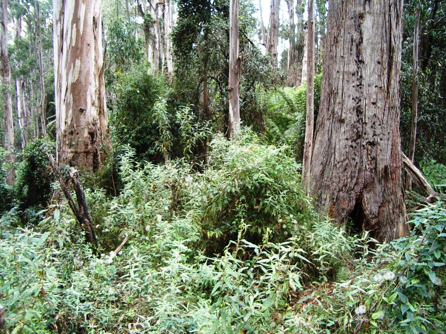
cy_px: 167
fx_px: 490
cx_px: 223
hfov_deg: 49.0
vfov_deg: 37.7
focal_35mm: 38
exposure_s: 1/40
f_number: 2.6
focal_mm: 5.8
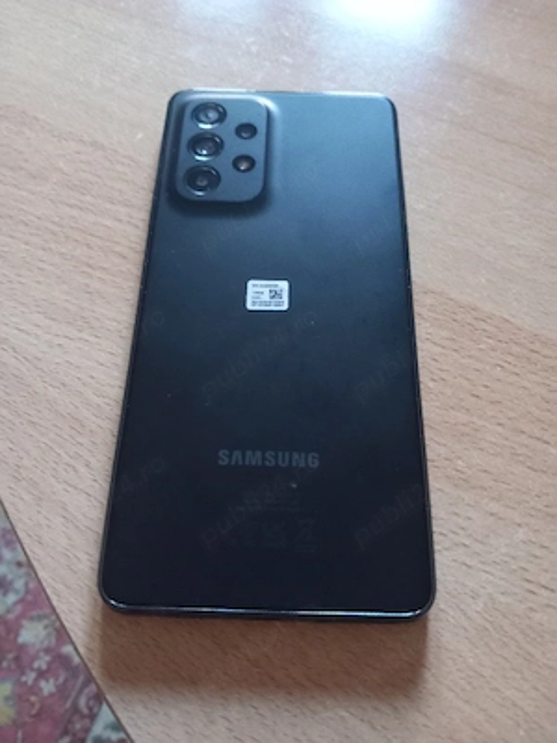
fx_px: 579
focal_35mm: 27
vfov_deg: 65.3
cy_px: 372
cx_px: 278
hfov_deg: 51.4
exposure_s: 1/16.7
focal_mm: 4
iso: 800
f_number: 1.8
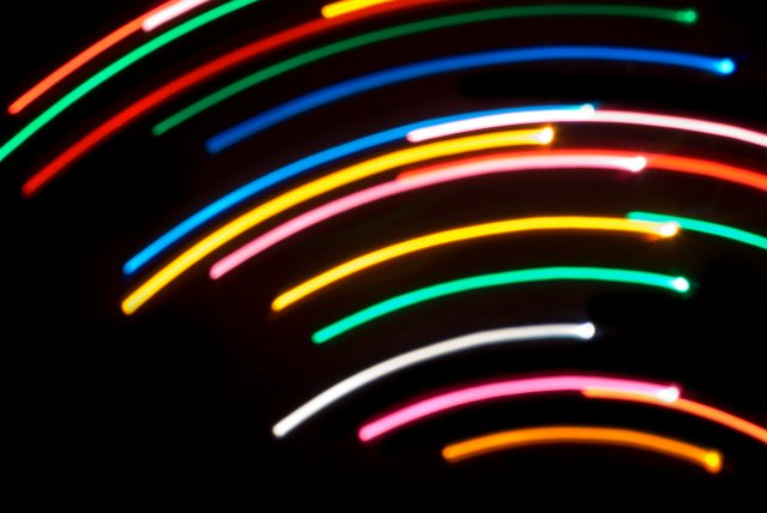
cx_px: 384
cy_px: 256
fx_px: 1599
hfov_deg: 27.0
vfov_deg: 18.2
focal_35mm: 75
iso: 100
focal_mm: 50
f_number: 8
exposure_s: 1.6
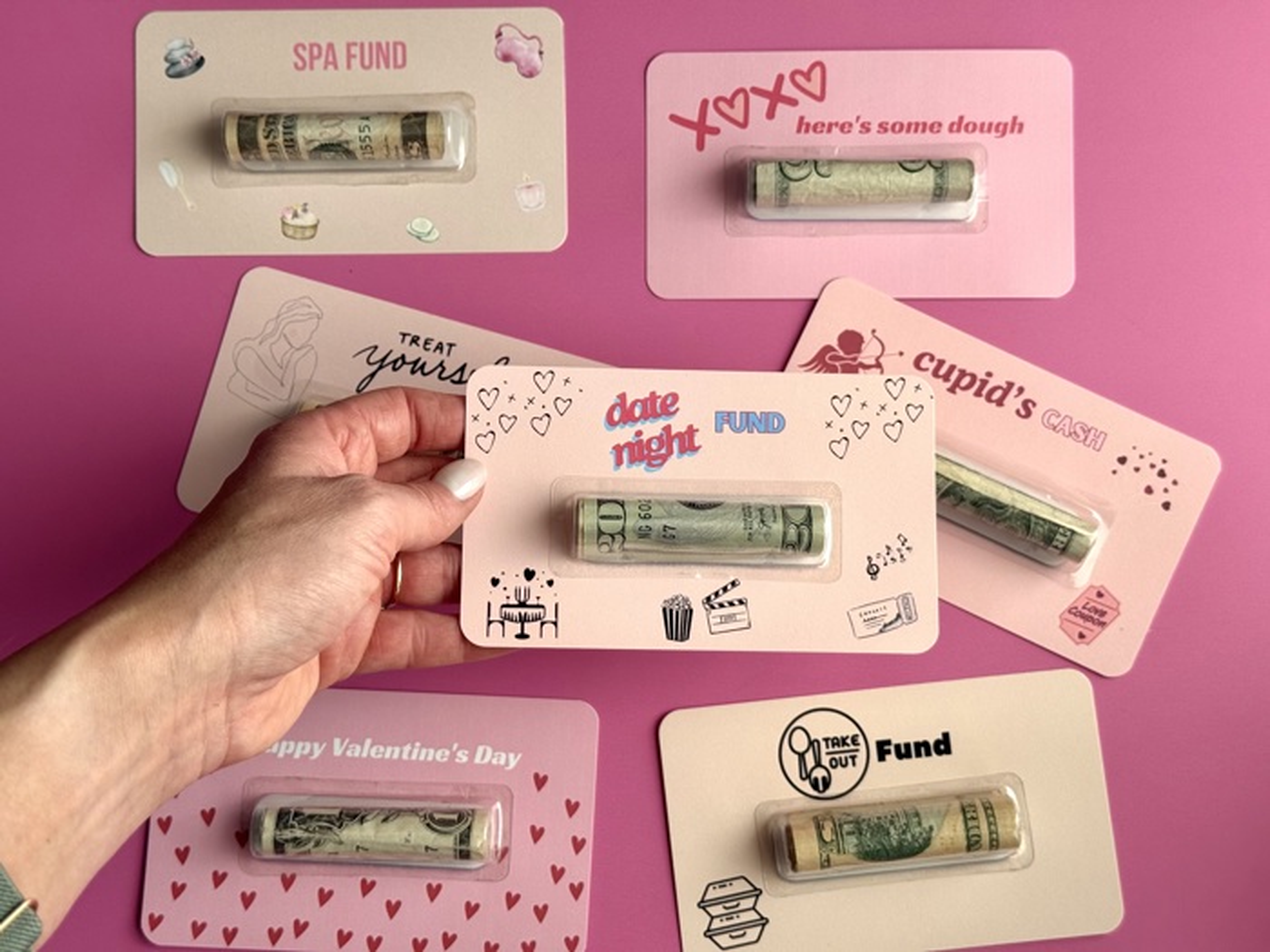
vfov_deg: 30.3
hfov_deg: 39.7
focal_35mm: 48
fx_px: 1761
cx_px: 635
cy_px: 476
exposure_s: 1/592
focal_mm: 6.76
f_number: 1.78
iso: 64
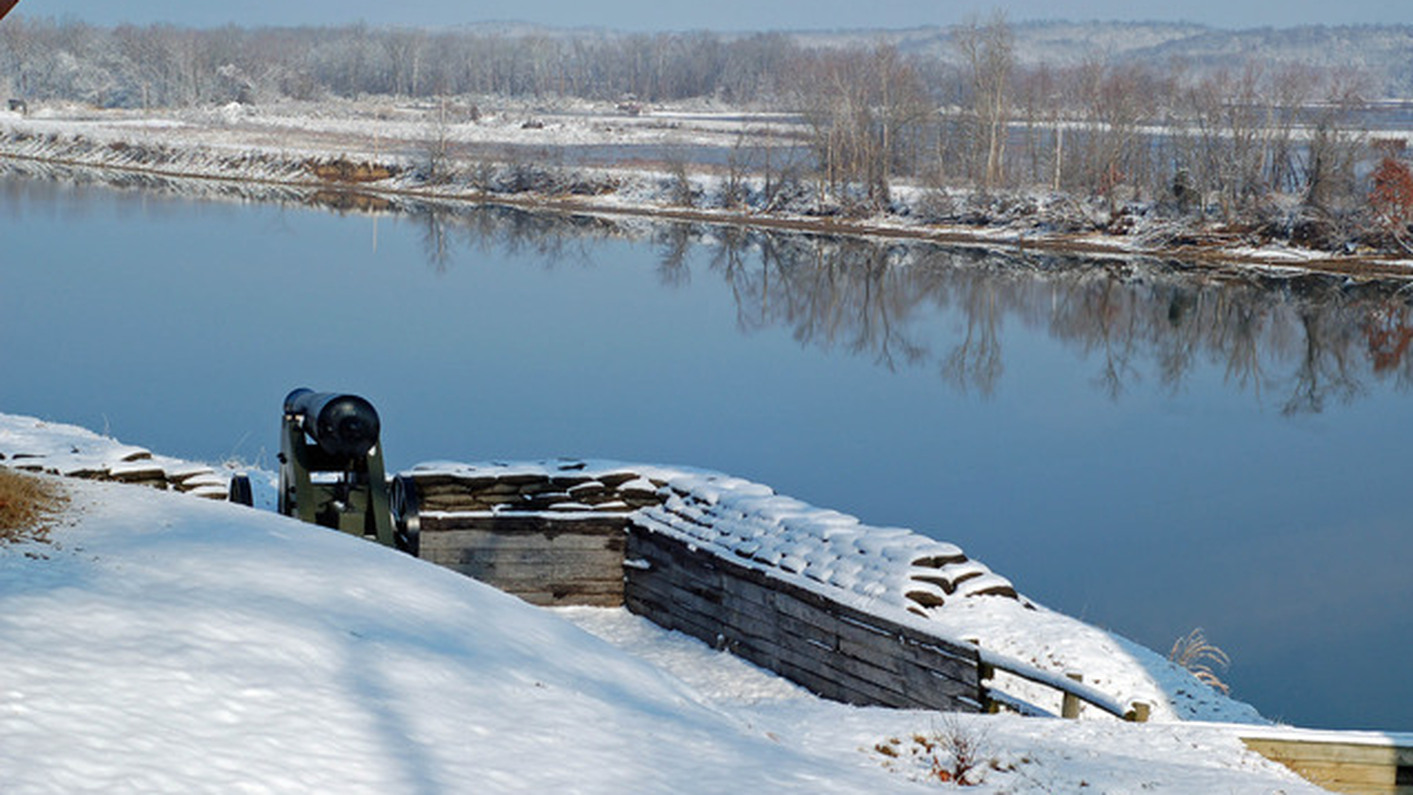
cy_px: 406
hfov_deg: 26.8
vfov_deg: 15.3
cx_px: 709
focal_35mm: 79
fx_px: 2960
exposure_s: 1/500
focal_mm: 50
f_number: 11
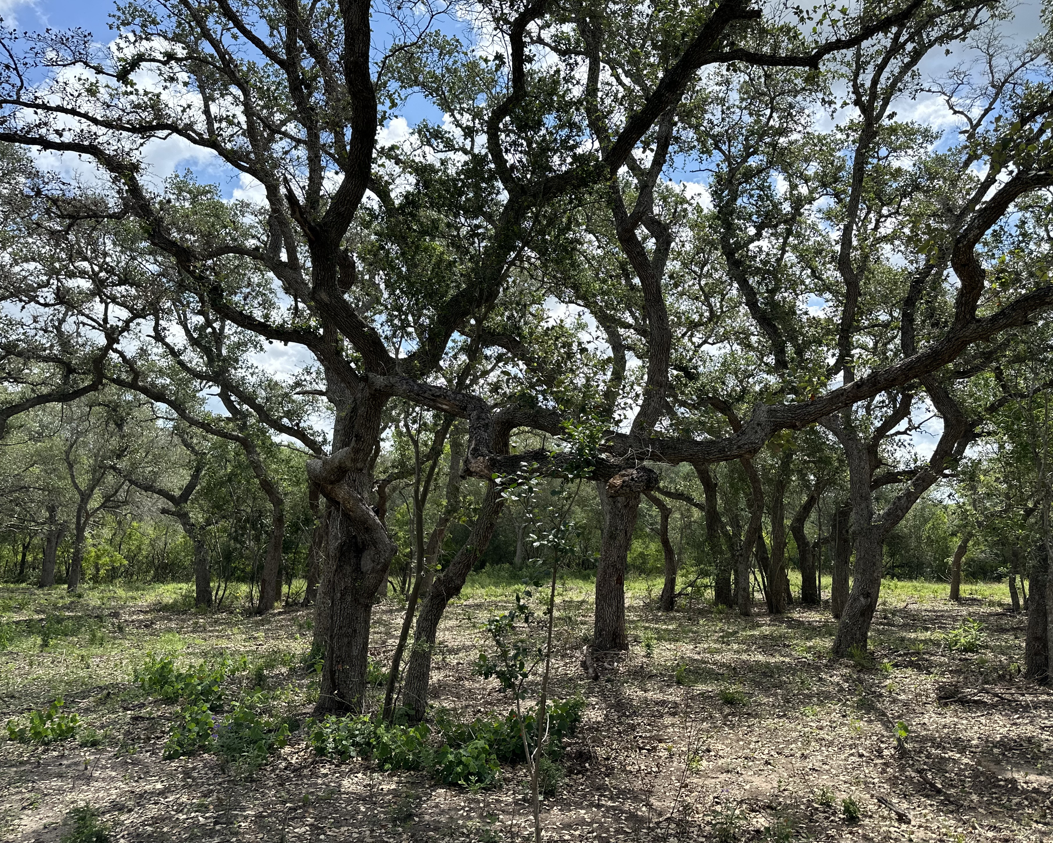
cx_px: 529
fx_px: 810
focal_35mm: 26
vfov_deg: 54.9
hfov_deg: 66.0
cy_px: 415
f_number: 1.78
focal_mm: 6.86
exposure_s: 1/2410
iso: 80
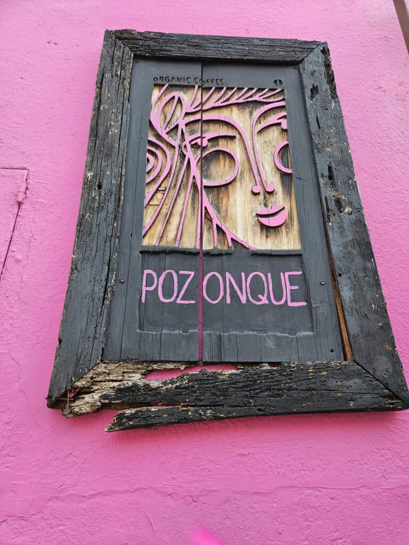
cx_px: 204
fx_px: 362
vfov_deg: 73.9
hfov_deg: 58.9
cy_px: 272
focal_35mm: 23
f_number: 1.8
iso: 64
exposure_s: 1/719
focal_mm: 5.4
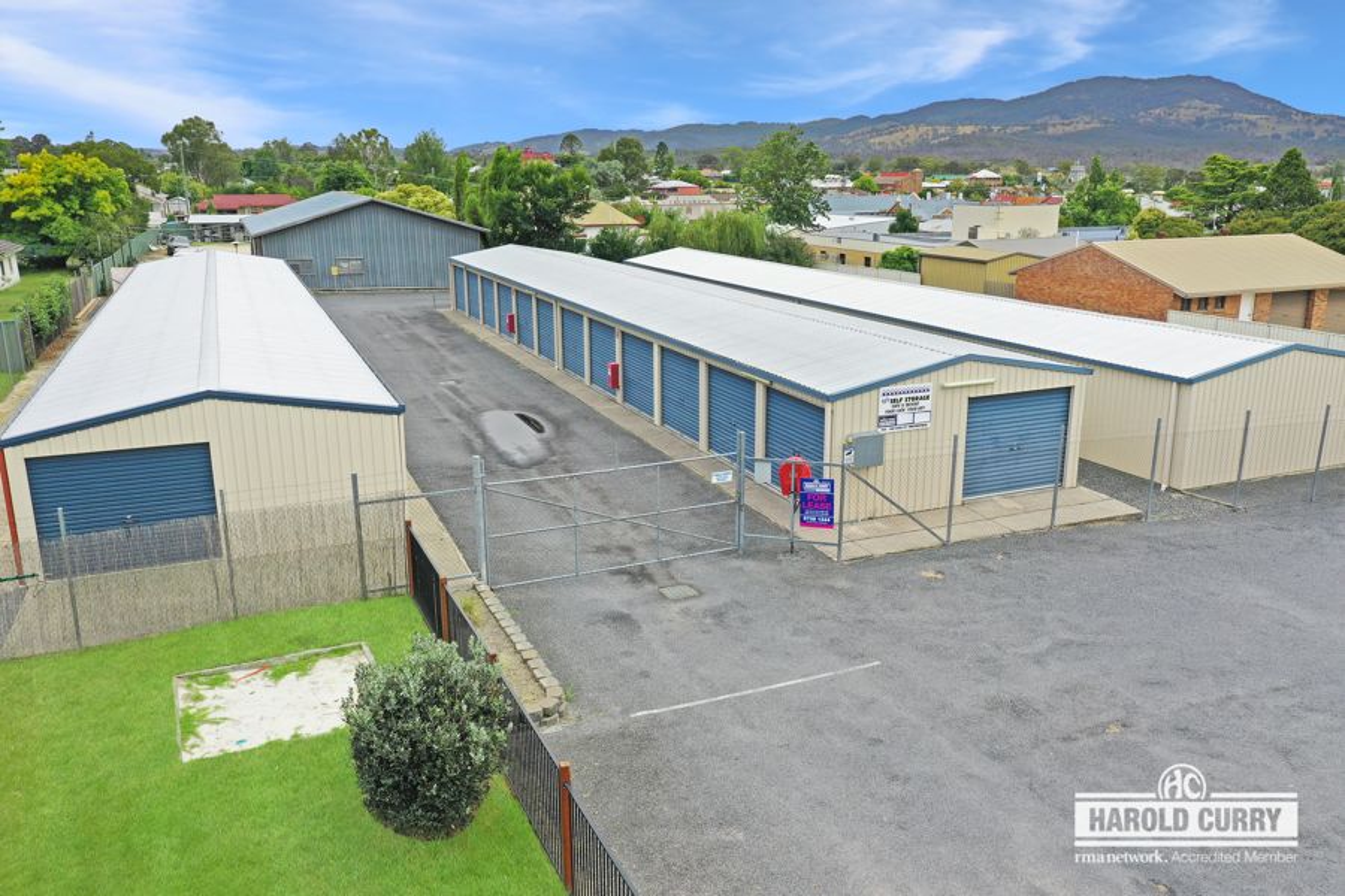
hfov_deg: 65.5
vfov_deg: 46.4
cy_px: 448
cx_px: 672
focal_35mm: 28
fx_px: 1046
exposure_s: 1/400
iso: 100
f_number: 5.6
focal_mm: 10.26
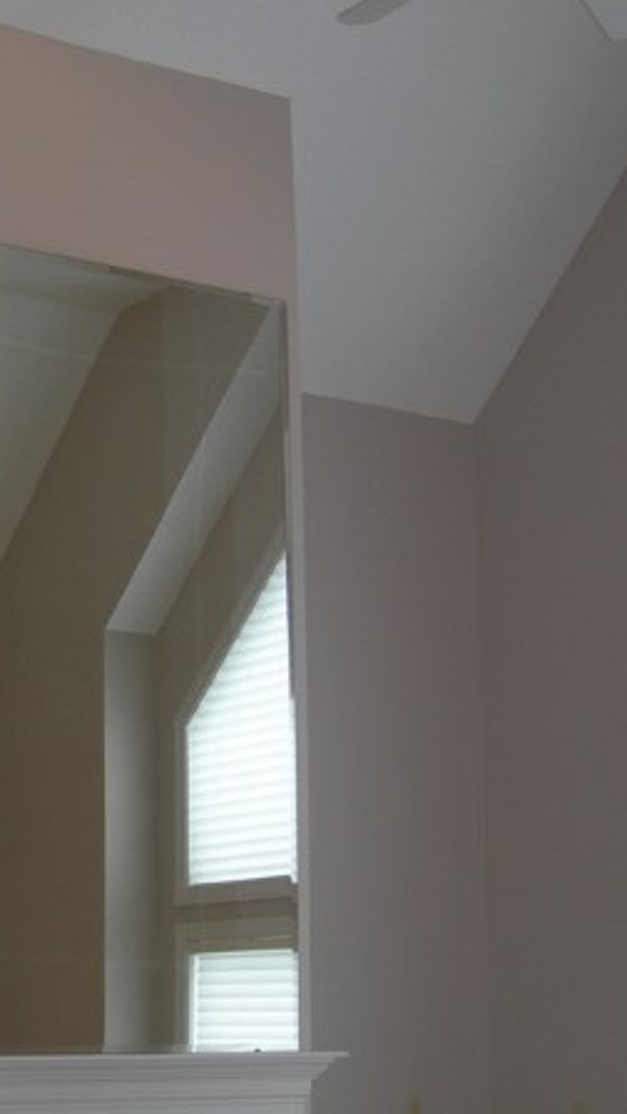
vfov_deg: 29.5
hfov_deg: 16.7
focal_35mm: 71
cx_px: 10
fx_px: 2099
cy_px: 758
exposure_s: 1/30
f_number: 2.8
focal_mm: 7.8
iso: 50
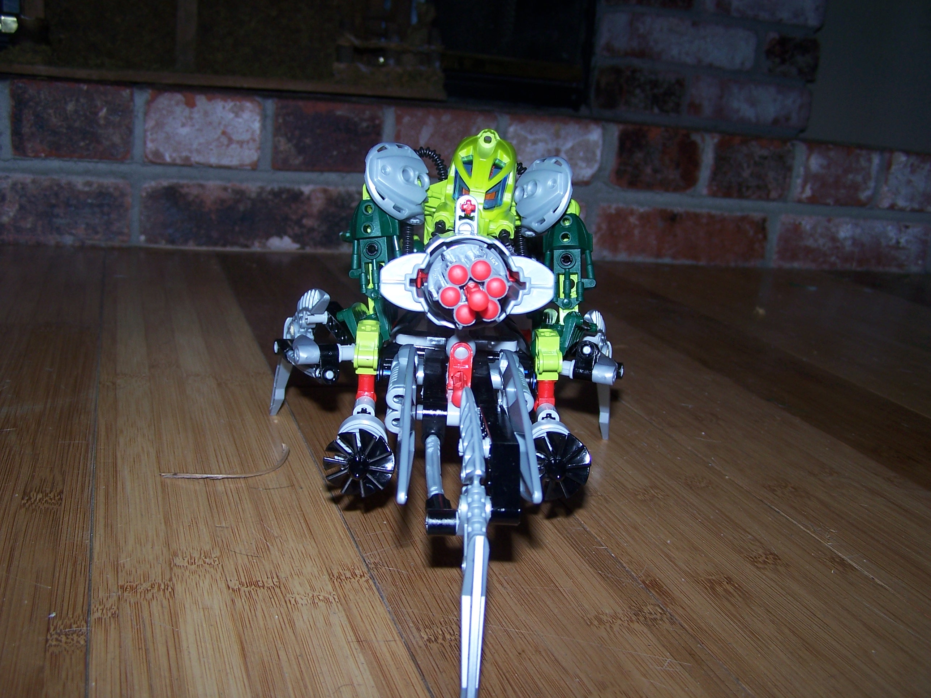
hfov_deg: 49.0
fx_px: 1022
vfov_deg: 37.7
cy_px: 349
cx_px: 466
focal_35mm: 38
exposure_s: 1/60
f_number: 2.8
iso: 80
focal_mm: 6.3
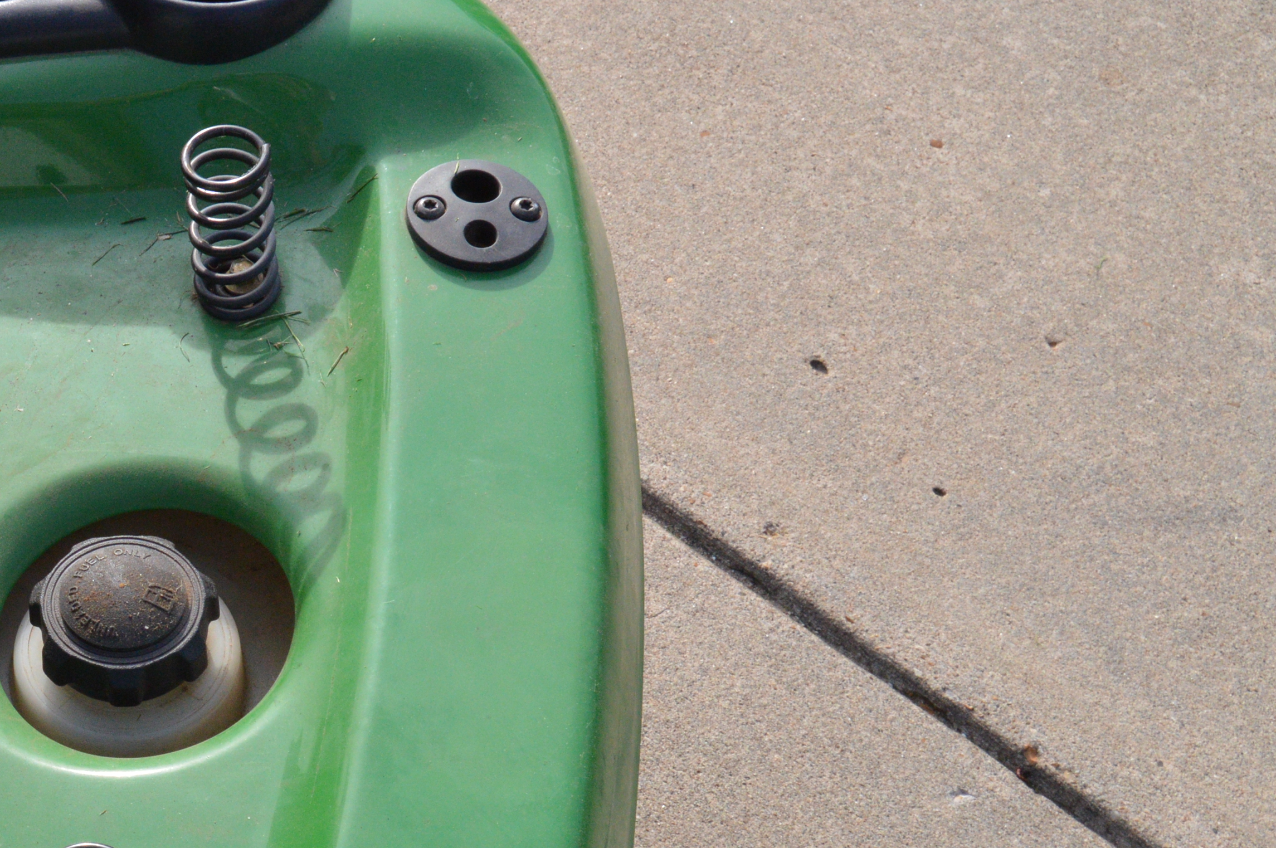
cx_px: 78
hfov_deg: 28.3
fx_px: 2407
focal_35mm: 68
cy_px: 600
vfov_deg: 19.9
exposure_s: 1/500
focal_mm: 23
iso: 800
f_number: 11
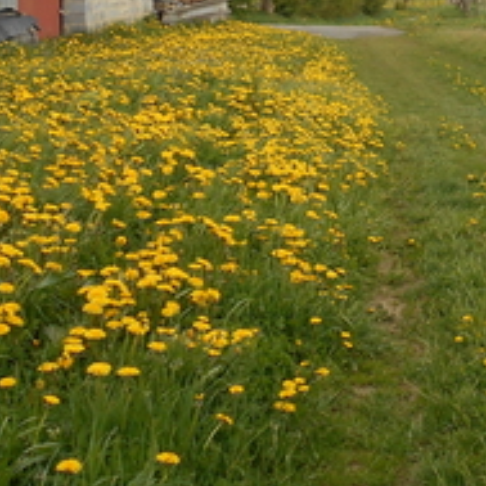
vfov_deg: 23.1
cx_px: 522
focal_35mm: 73
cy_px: 51
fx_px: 1160
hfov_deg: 22.5
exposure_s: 1/400
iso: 80
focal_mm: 4.6
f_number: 3.2
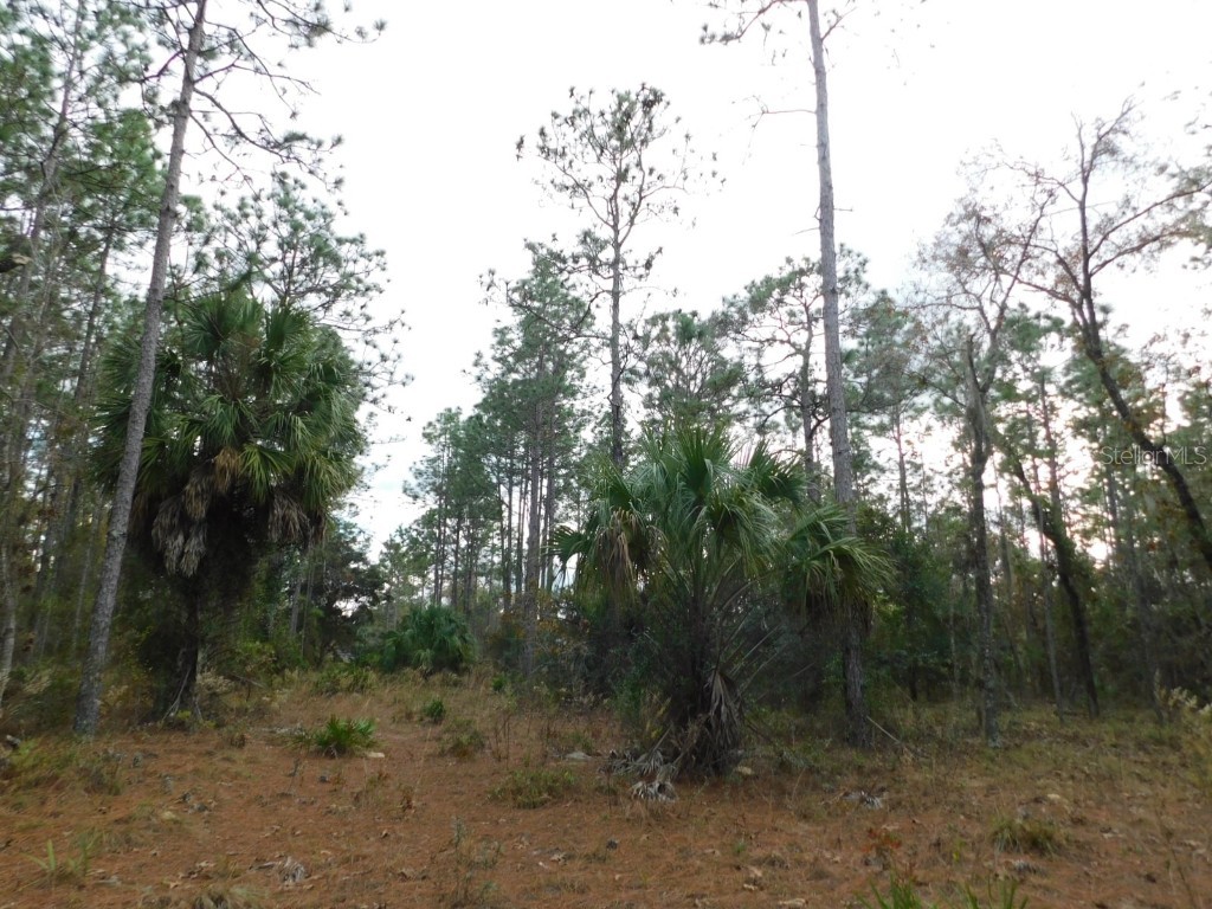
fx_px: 805
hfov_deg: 73.9
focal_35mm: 23
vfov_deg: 58.9
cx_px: 606
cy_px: 454
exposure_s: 1/320
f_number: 3
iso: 125
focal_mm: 4
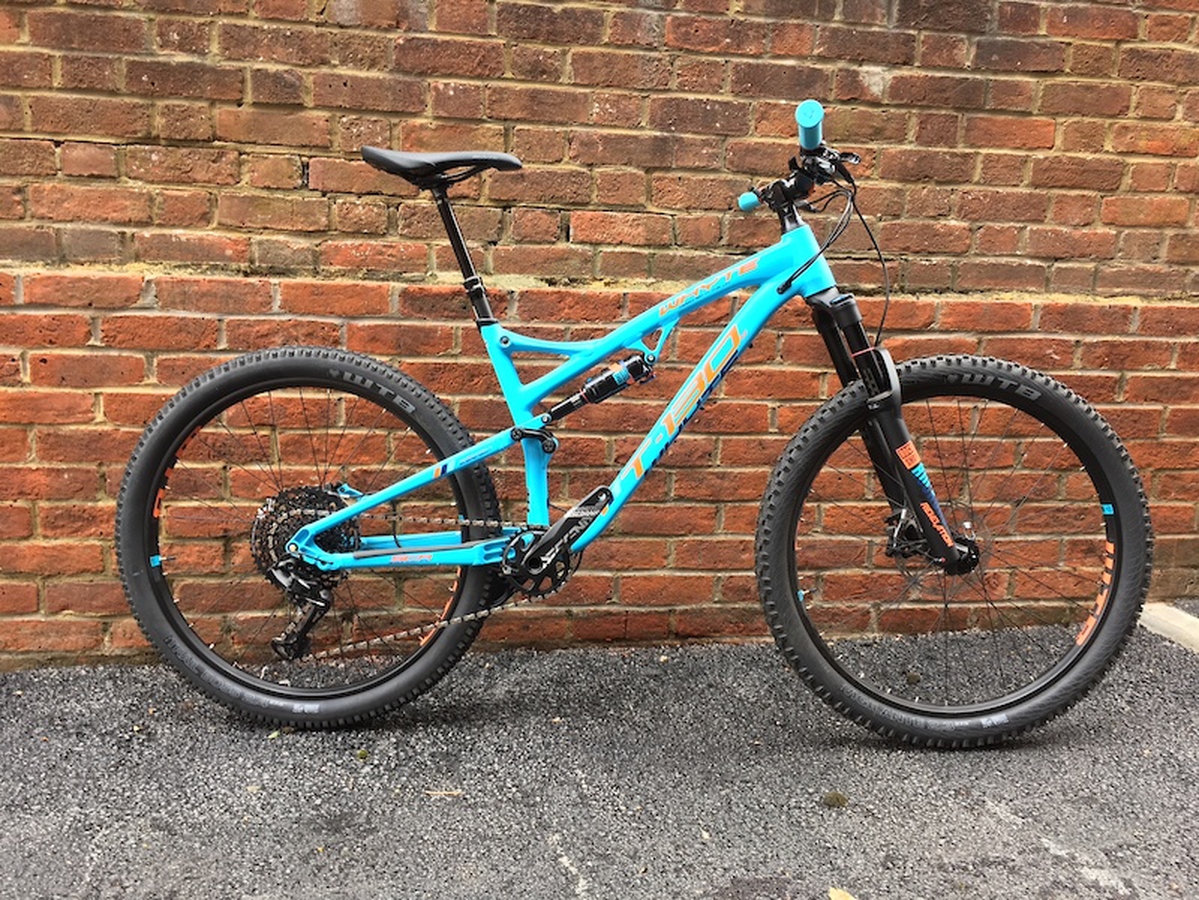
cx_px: 600
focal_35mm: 29
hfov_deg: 61.7
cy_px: 450
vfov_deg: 48.2
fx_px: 1004
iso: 32
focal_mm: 4.15
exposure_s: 1/50
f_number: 2.2
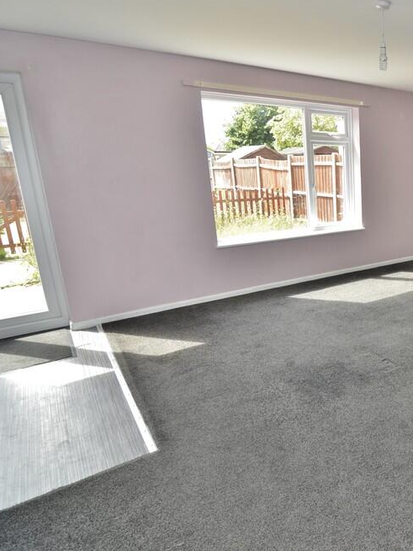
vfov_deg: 69.9
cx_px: 419
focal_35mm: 25
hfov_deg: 45.9
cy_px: 268
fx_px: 394
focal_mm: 11
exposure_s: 1/100
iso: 200
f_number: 4.5
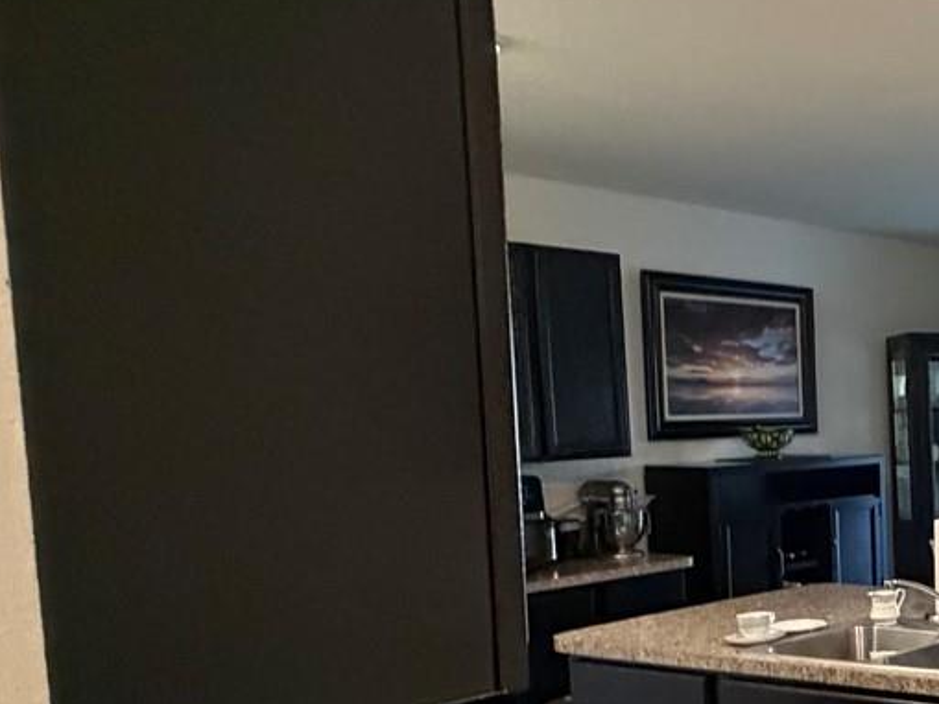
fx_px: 1194
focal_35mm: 44
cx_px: 1179
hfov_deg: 33.3
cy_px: 490
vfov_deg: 32.5
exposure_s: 1/60
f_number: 2.2
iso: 640
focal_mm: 2.22
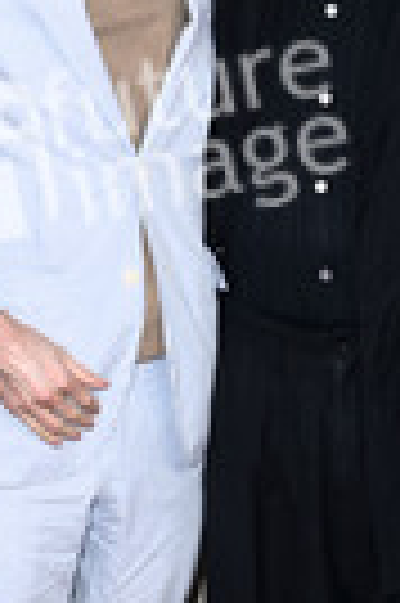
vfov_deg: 15.3
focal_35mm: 134
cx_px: 247
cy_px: 374
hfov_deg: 10.2
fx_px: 2239
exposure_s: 1/250
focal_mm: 45
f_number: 5.6
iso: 800
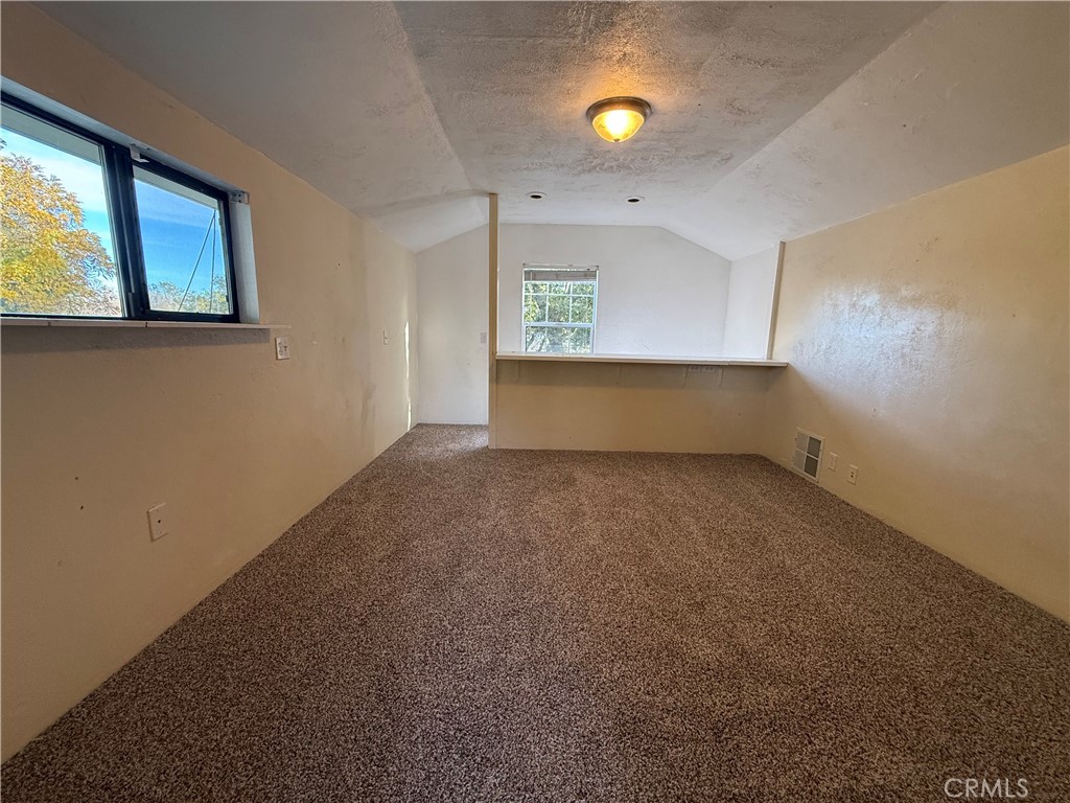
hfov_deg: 102.1
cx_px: 535
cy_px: 402
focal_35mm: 14
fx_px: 433
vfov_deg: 85.7
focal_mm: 2.22
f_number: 2.2
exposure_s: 1/120
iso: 320
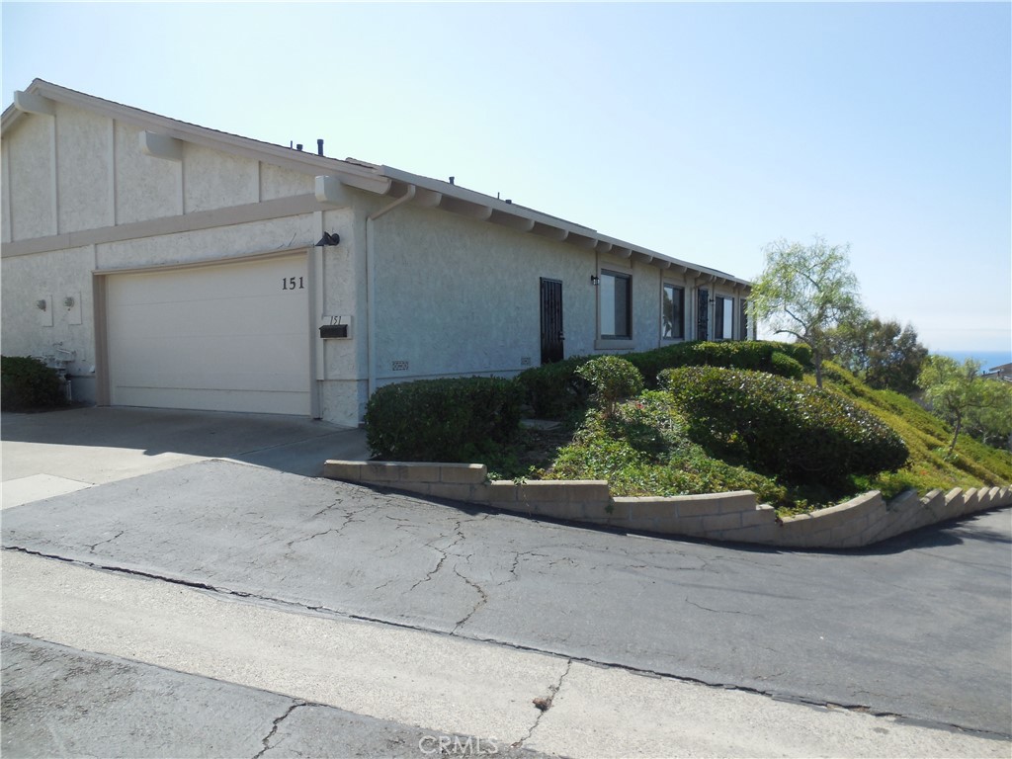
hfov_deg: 69.4
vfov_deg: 54.9
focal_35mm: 25
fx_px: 731
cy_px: 380
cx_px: 506
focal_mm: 4.5
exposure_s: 1/1250
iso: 125
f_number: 3.1
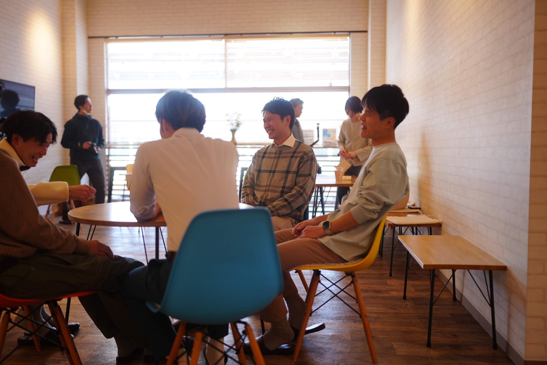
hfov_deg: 54.4
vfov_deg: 37.9
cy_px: 182
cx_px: 274
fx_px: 532
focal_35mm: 35
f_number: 1.4
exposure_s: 1/125
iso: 400
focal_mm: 35
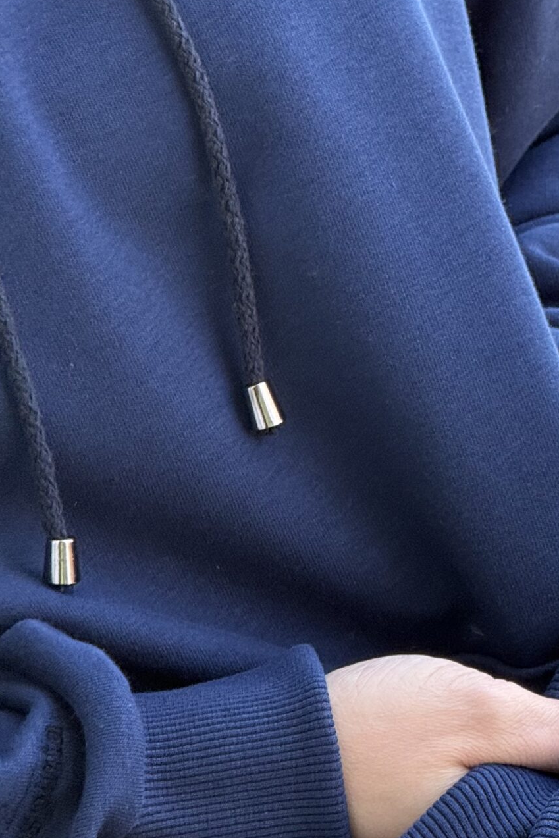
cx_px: 609
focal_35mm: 251
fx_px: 5844
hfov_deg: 5.5
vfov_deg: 8.2
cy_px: 771
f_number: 2.8
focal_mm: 15.66
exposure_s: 1/99
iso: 64
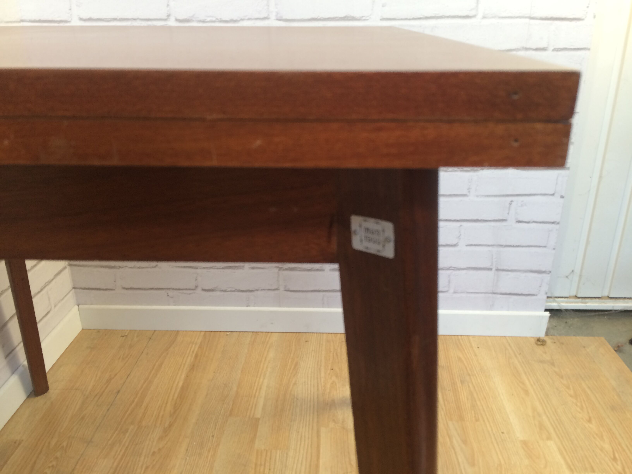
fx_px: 529
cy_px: 237
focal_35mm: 29
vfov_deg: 48.2
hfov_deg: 61.7
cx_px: 316
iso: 100
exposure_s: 1/33
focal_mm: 4.15
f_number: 2.2
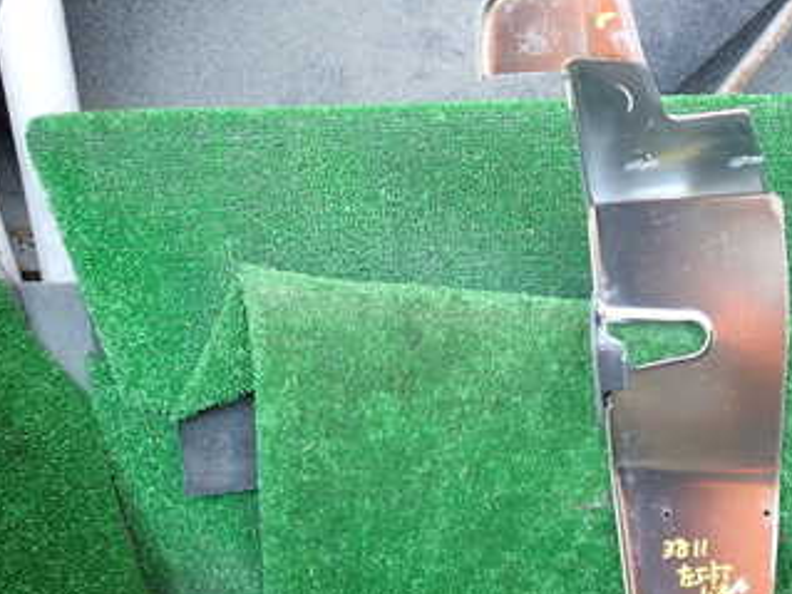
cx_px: 650
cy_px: 452
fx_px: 1075
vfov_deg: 30.3
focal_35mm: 47
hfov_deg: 38.7
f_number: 2
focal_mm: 4.5
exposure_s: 1/60
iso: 160
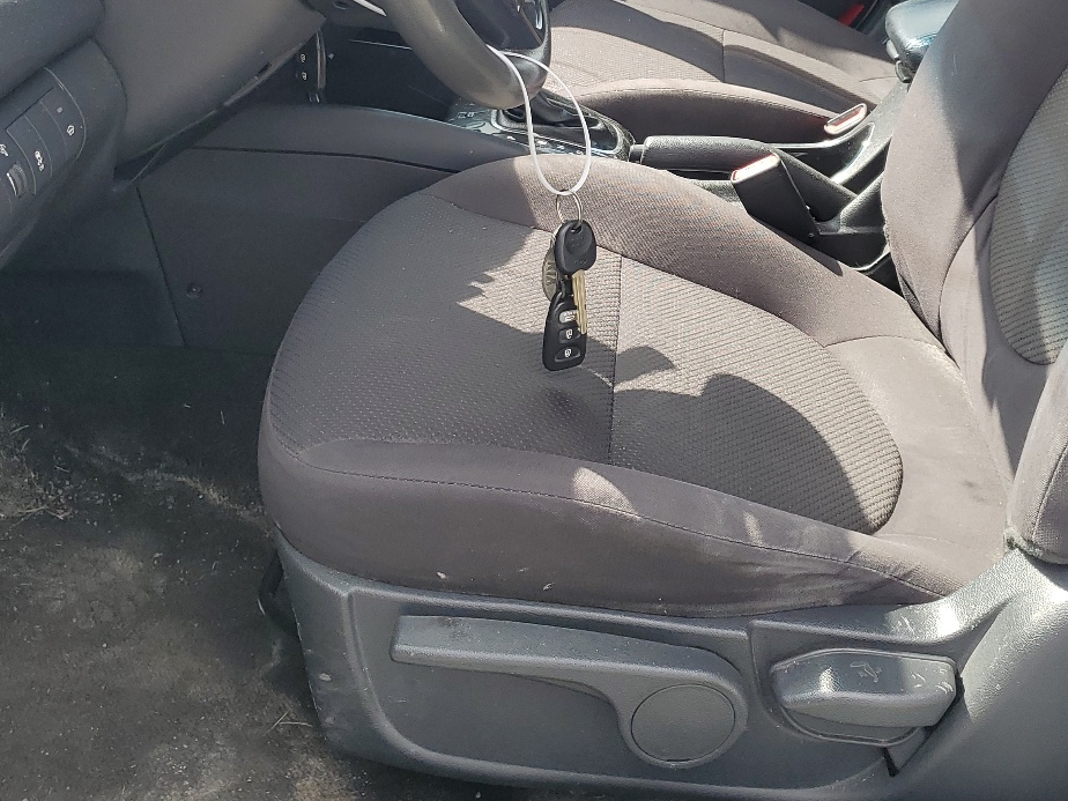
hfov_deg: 42.0
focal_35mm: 45
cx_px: 602
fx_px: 1388
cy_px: 158
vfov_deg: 31.3
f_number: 1.5
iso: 50
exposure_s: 1/667
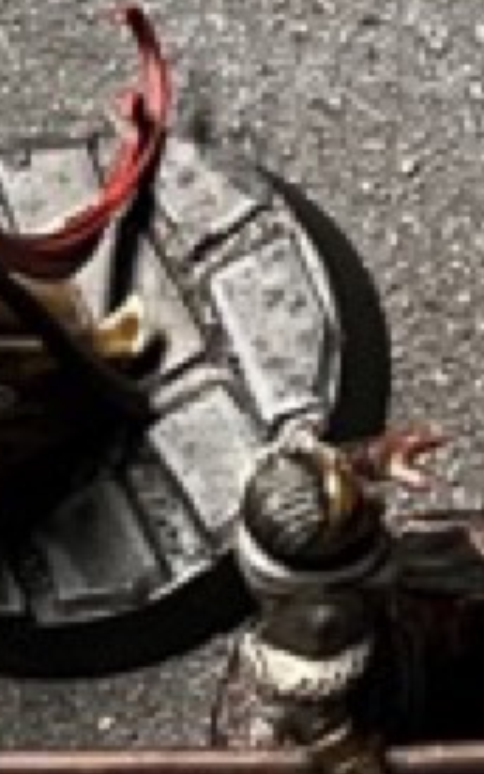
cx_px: 1669
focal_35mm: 205
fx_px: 4324
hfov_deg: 5.8
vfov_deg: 10.2
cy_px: 239
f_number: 1.6
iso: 250
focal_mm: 5.1
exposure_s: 1/60
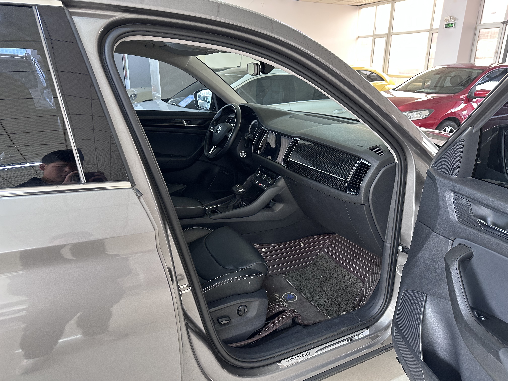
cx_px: 254
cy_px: 190
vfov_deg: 56.8
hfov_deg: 71.6
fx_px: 352
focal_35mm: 24
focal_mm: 6.86
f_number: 1.78
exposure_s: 1/60
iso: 250
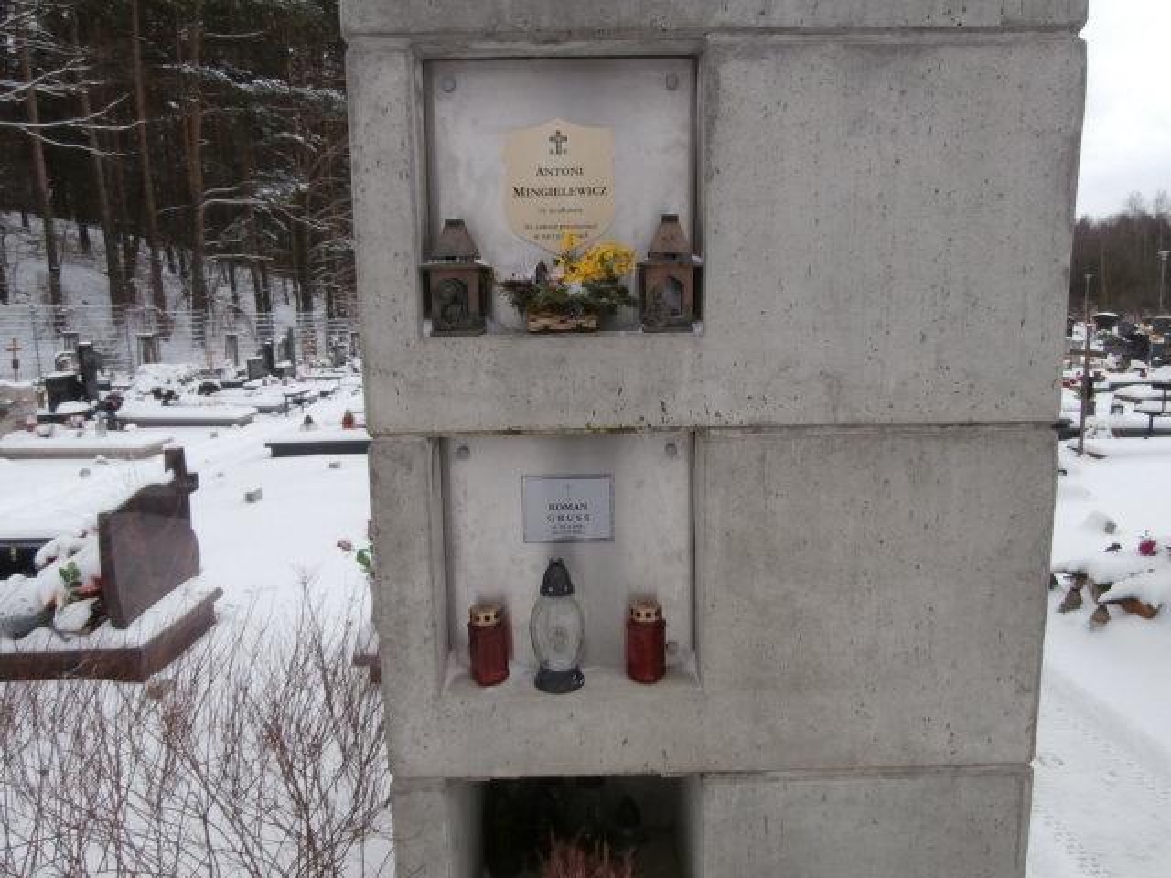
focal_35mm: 24
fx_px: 812
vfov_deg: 56.8
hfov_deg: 71.6
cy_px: 439
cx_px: 586
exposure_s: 1/500
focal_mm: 4.2
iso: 100
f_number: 3
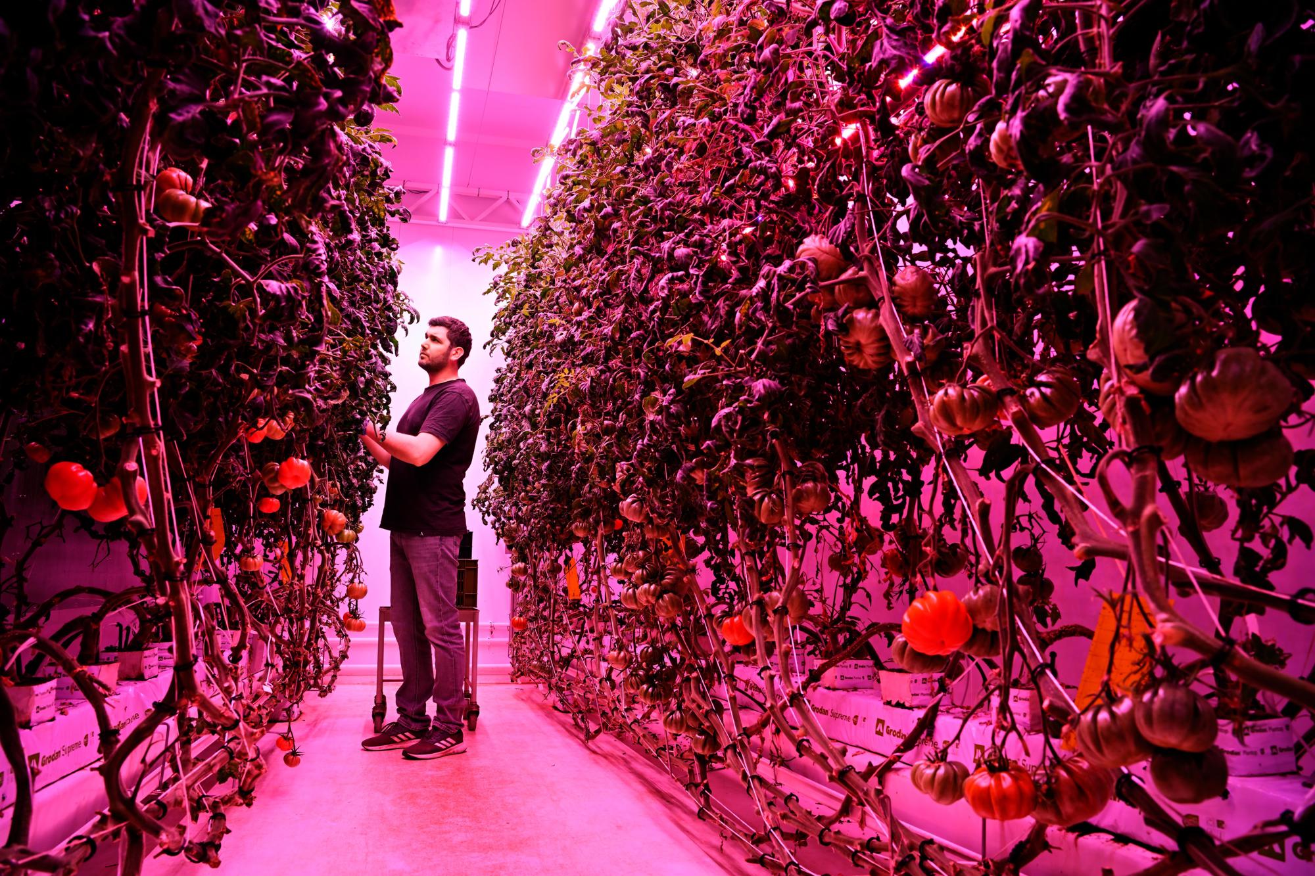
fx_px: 877
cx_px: 658
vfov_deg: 53.1
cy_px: 438
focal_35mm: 24
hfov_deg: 73.7
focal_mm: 24
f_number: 7.1
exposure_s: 1/15
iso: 200
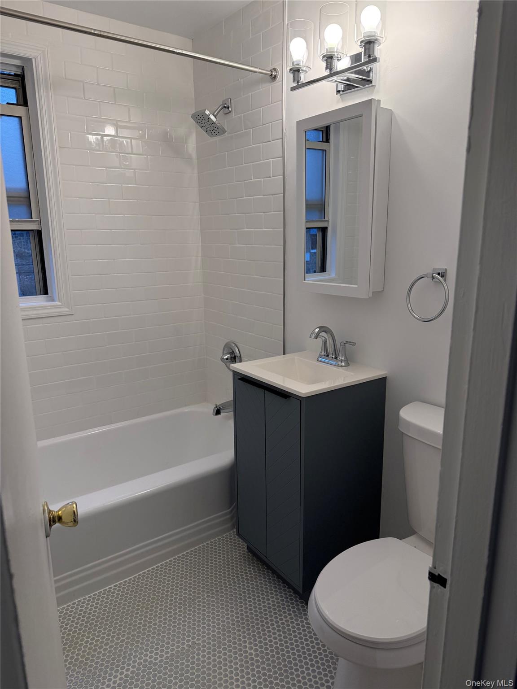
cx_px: 258
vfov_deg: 71.6
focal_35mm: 24
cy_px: 344
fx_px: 478
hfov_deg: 56.8
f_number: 1.78
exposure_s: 1/234
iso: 160
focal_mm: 6.76
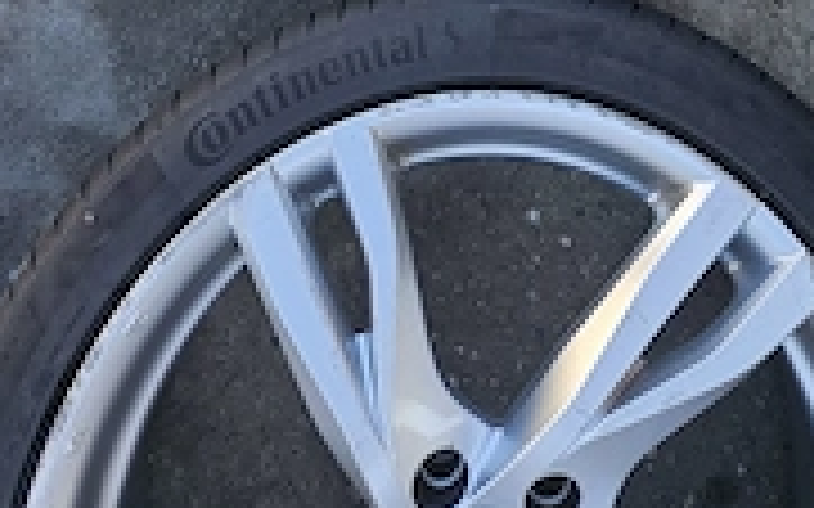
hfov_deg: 37.1
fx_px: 1198
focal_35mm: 54
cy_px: -378
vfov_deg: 19.0
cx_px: 549
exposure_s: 1/182
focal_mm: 5.4
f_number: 1.8
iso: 40
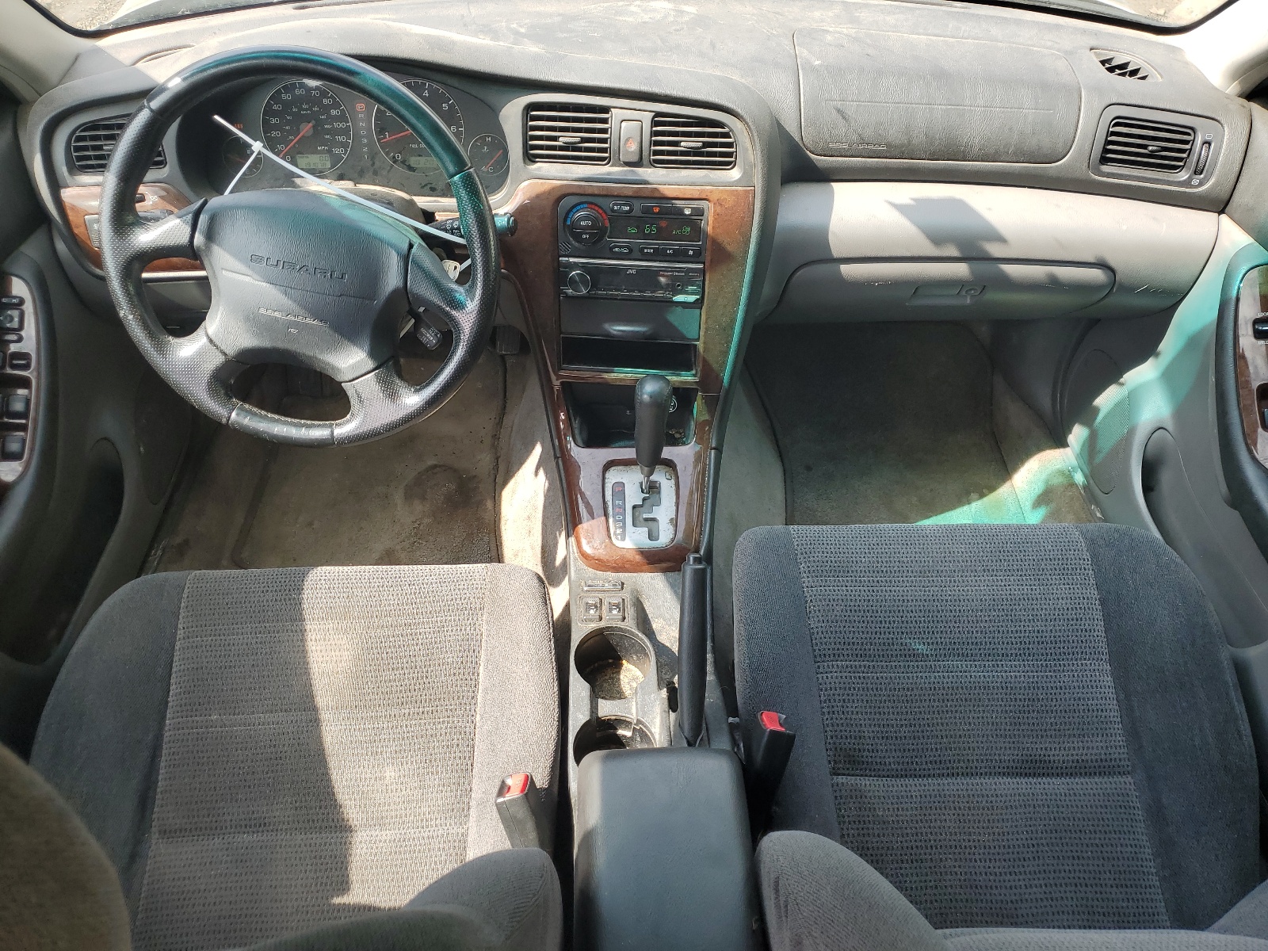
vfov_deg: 53.1
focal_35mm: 26
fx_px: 952
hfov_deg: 67.3
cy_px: 476
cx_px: 634
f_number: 1.5
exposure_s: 1/303
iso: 50
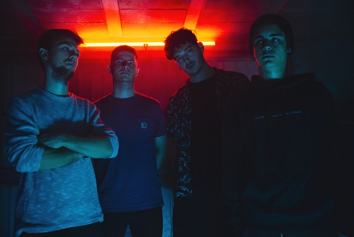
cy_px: 118
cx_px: 177
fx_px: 344
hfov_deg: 54.4
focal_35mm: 35
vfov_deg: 37.9
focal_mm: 35
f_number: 2.8
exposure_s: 1/80
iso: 3200
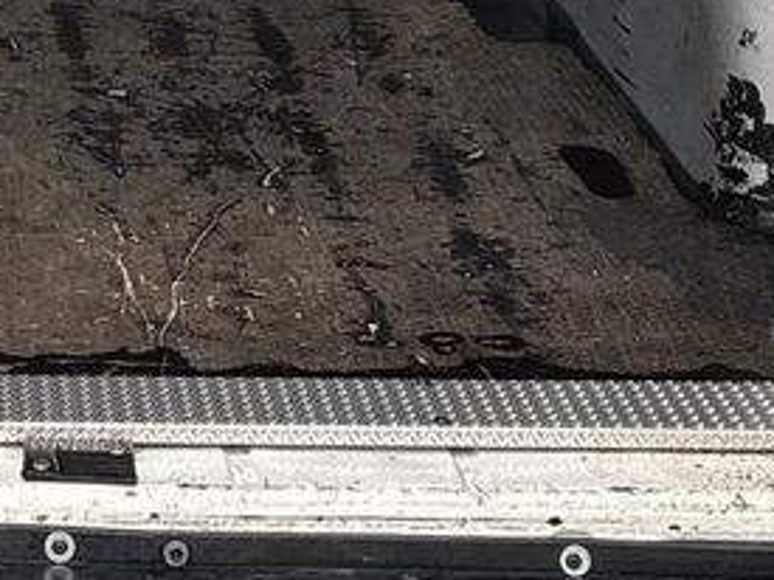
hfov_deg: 14.2
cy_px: -797
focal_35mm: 136
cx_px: -42
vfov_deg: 9.7
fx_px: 3040
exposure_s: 1/256
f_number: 1.6
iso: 40
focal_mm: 5.96
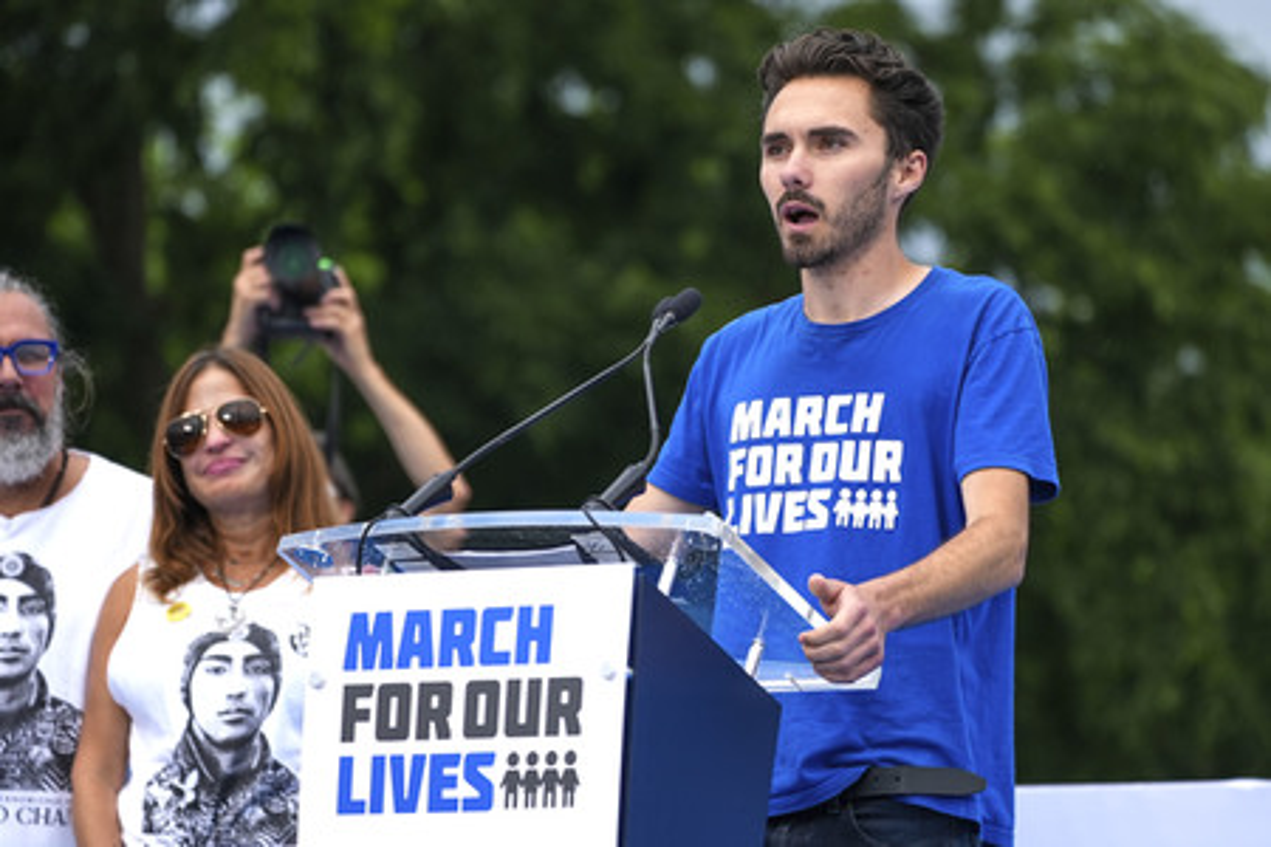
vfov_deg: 6.9
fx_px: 7061
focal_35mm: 200
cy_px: 424
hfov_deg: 10.3
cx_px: 636
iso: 400
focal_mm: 200
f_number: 5.6
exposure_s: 1/1000
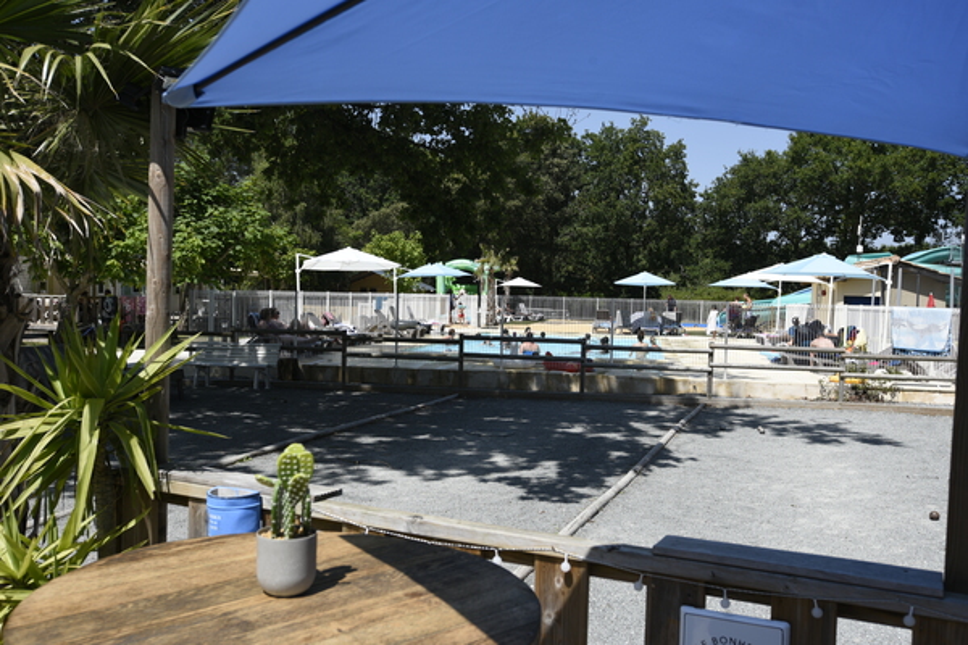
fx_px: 941
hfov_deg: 54.4
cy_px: 322
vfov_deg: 37.9
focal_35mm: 35
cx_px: 484
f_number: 7.1
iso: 64
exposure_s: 1/200
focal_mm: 35
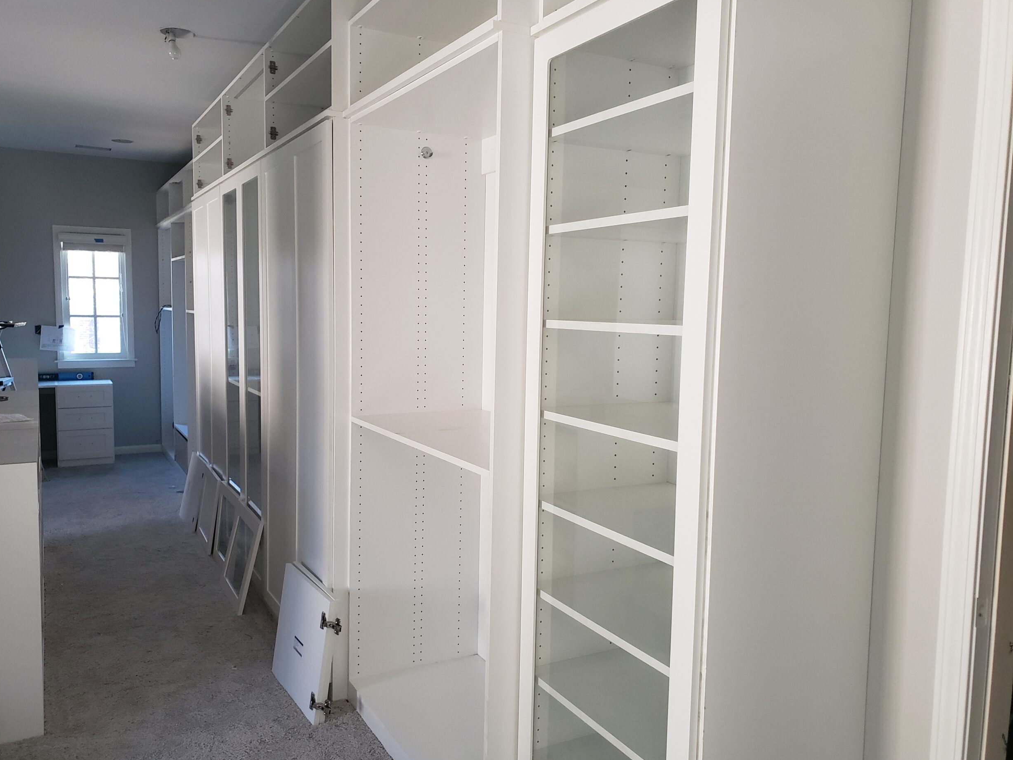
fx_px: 790
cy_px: 390
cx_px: 487
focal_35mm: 27
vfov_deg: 51.4
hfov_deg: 65.3
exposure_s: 1/60
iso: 250
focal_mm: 4.3
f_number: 2.4
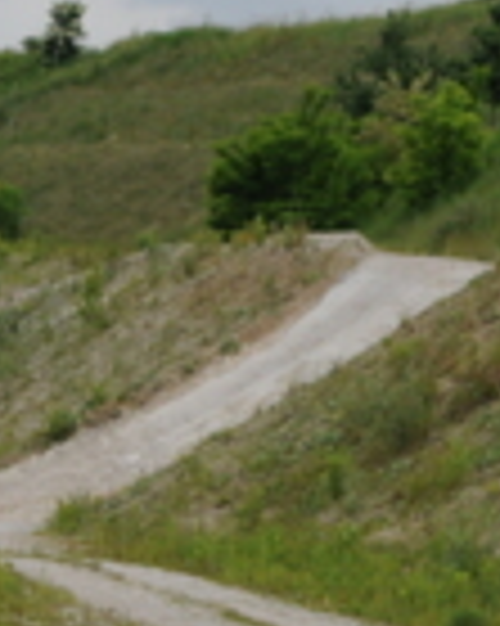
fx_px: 3725
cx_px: -194
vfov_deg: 9.4
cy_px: 921
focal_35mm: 201
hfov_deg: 7.6
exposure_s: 1/400
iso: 400
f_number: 10
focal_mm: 31
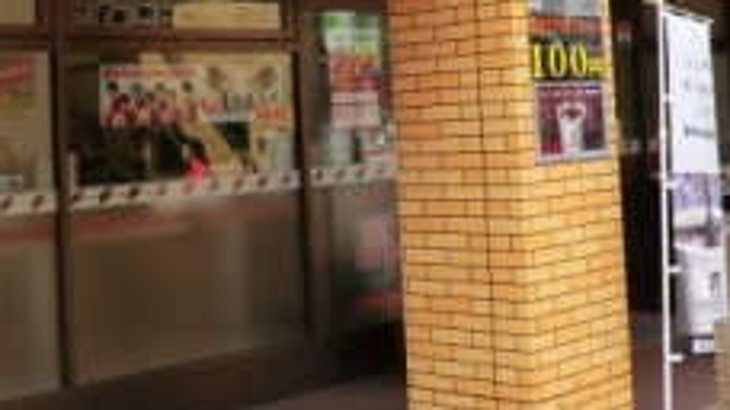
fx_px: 1200
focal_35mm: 62
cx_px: 407
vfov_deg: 18.9
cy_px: 16
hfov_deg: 33.8
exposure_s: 1/320
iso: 80
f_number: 3.5
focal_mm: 5.2
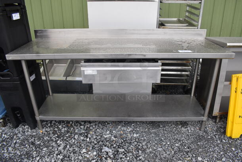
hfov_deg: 67.3
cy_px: 81
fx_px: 182
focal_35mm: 27
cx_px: 121
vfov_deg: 48.0
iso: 200
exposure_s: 1/200
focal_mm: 18
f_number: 6.3
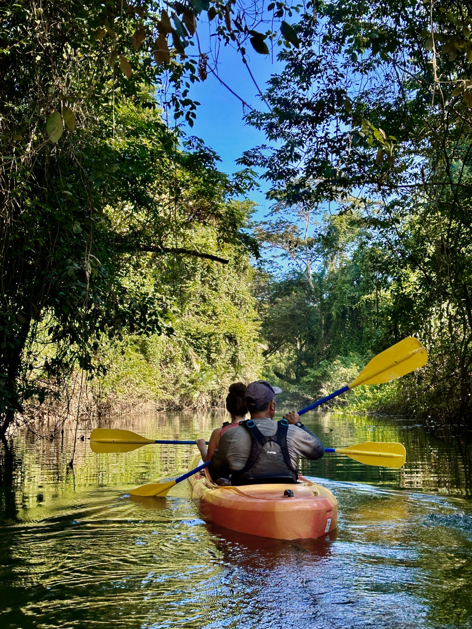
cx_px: 236
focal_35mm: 48
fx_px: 873
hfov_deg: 30.3
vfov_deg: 39.7
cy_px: 314
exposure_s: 1/375
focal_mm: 6.9
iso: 64
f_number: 1.8
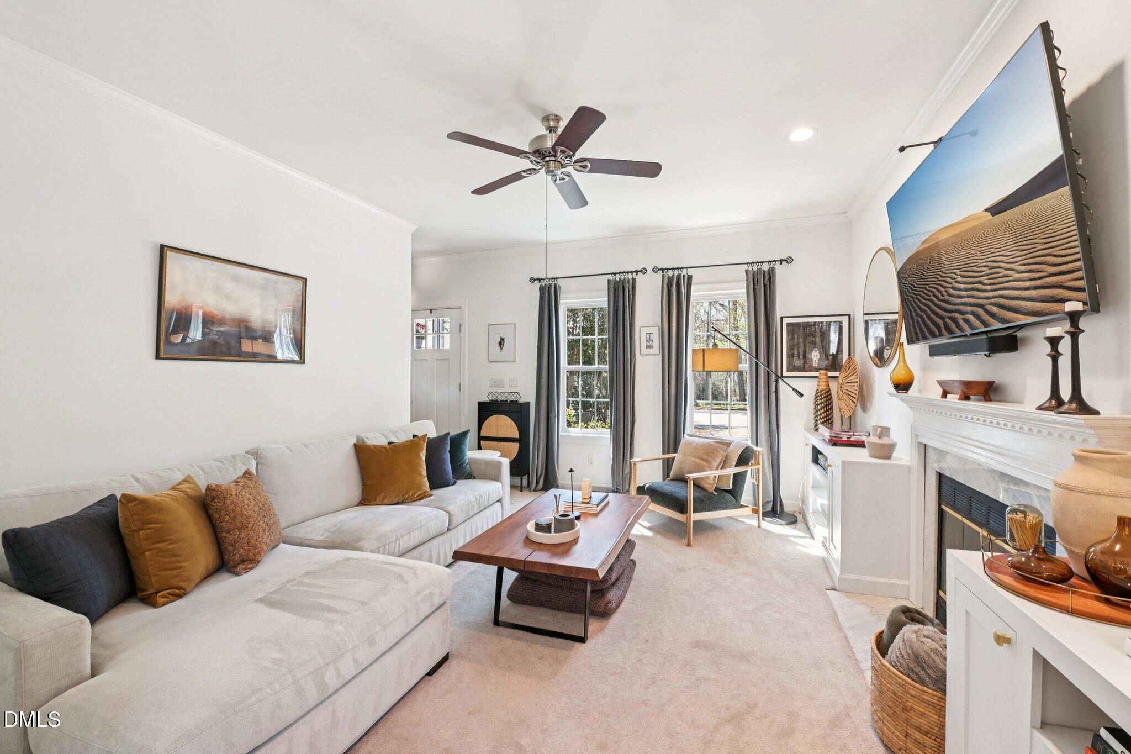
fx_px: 440
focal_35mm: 14
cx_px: 566
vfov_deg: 81.2
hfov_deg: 104.3
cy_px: 377
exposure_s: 1/8
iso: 200
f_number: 9
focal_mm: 14
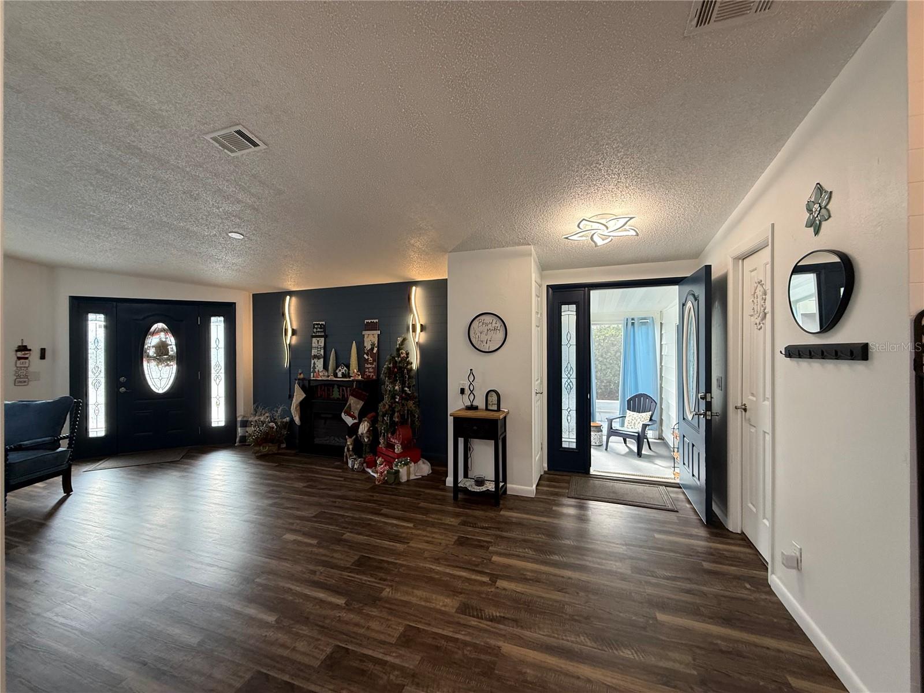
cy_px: 346
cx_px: 462
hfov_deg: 102.1
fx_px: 374
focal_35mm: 14
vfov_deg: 85.7
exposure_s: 1/101
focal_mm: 2.22
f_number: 2.2
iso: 200
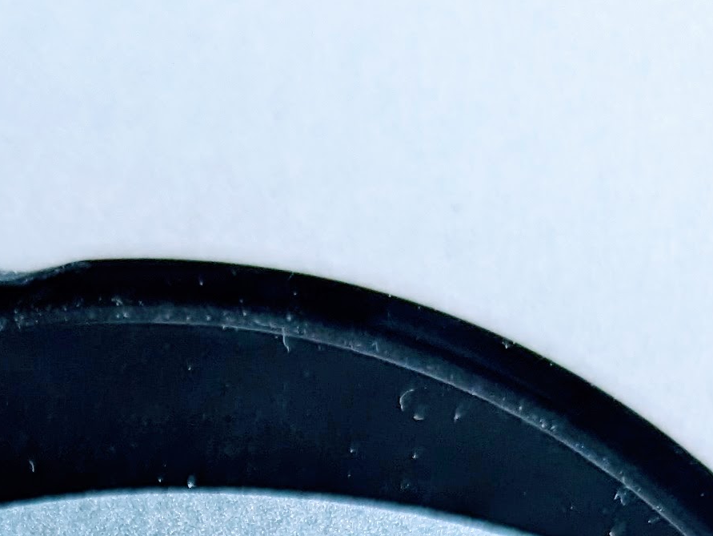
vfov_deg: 12.4
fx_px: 2267
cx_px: 104
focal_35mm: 110
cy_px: 934
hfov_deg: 17.7
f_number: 1.85
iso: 722
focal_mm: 6.81
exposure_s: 1/90
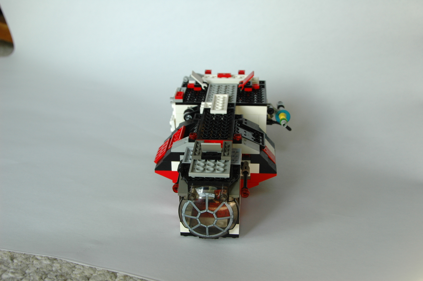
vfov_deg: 26.4
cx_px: 212
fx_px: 599
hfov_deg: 38.9
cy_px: 140
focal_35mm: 51
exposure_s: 1/20
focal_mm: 34
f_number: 8
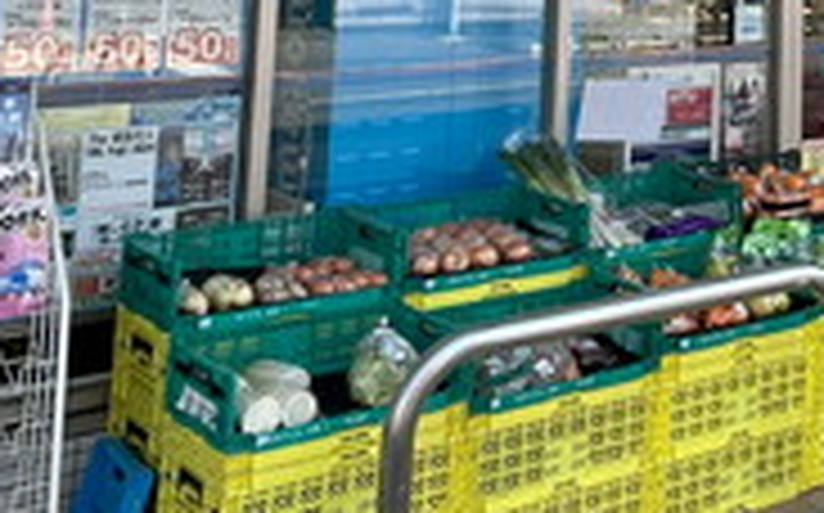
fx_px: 1458
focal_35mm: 65
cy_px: -252
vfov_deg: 17.9
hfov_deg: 28.8
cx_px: 887
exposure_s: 1/161
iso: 32
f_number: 2.4
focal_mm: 1.54
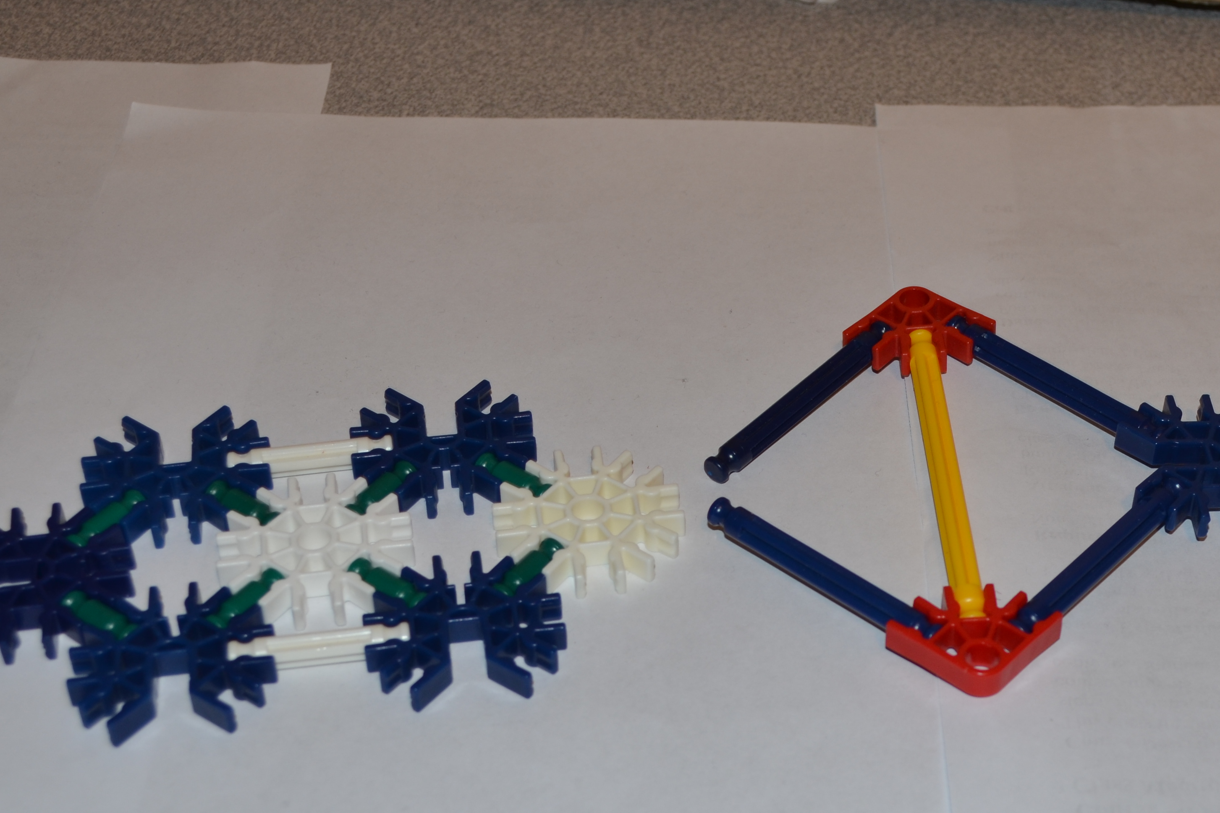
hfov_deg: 30.3
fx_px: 2236
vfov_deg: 20.6
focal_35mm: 66
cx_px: 827
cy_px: 469
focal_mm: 26
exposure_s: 1/30
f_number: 5.6
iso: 200
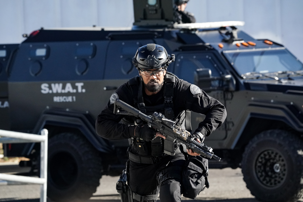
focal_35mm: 370
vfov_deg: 3.7
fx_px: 3114
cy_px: 101
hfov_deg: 5.6
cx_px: 152
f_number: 14
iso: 5000
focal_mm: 370
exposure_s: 1/1600
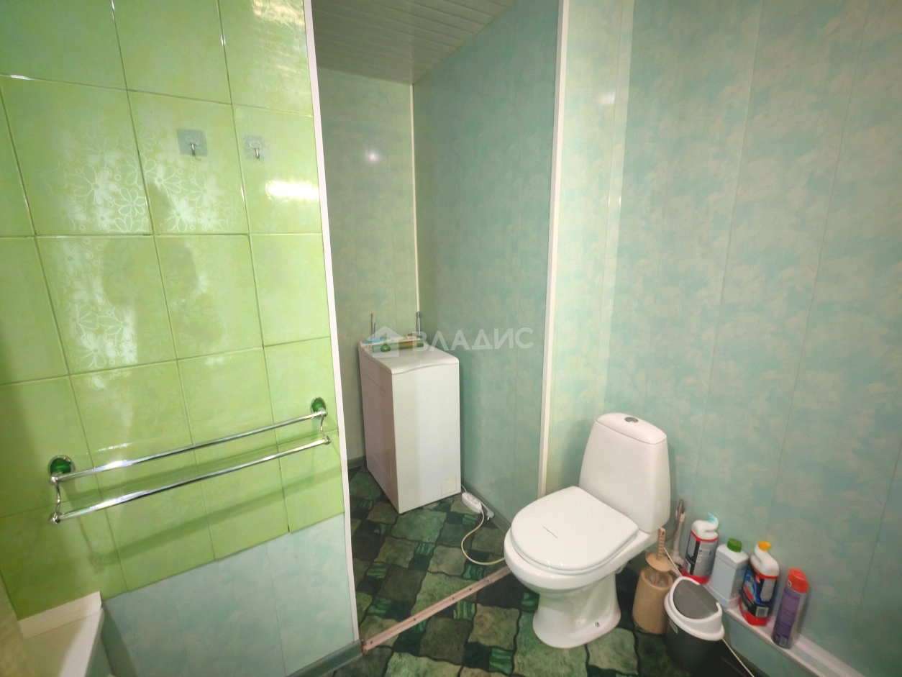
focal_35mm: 16
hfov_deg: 94.5
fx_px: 417
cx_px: 451
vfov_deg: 78.1
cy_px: 338
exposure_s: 1/12
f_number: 2.2
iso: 320
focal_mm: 1.96
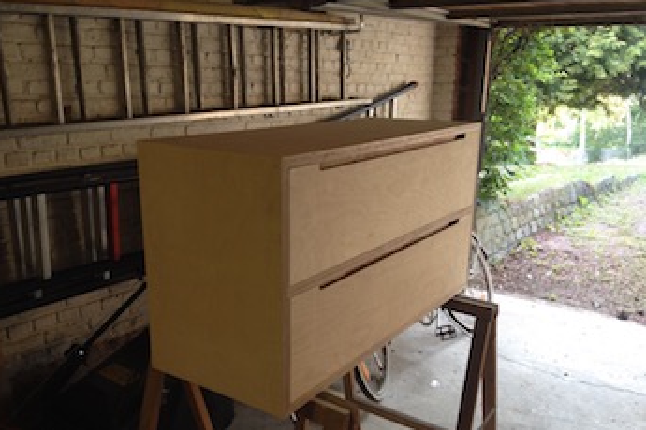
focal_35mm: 37
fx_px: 664
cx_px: 322
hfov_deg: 51.9
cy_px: 240
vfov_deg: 35.9
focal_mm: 4.28
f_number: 2.4
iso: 80
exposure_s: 1/20
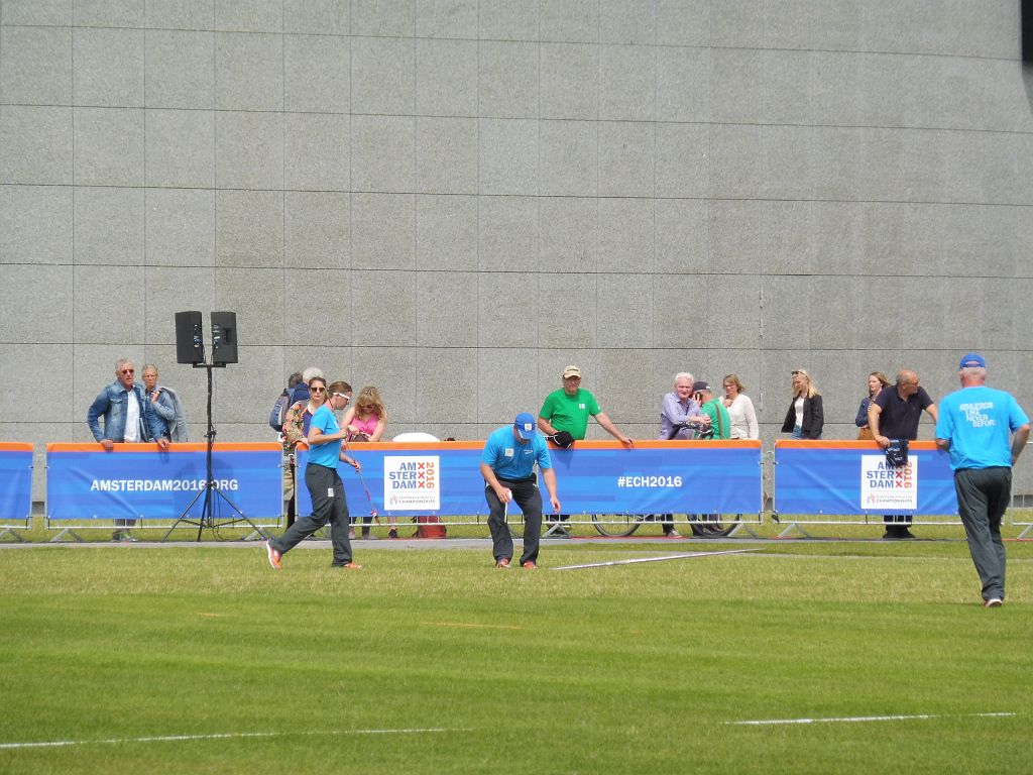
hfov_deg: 5.9
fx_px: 10027
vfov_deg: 4.4
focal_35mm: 336
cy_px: 388
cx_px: 516
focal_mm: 60
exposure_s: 1/500
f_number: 6.3
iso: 100
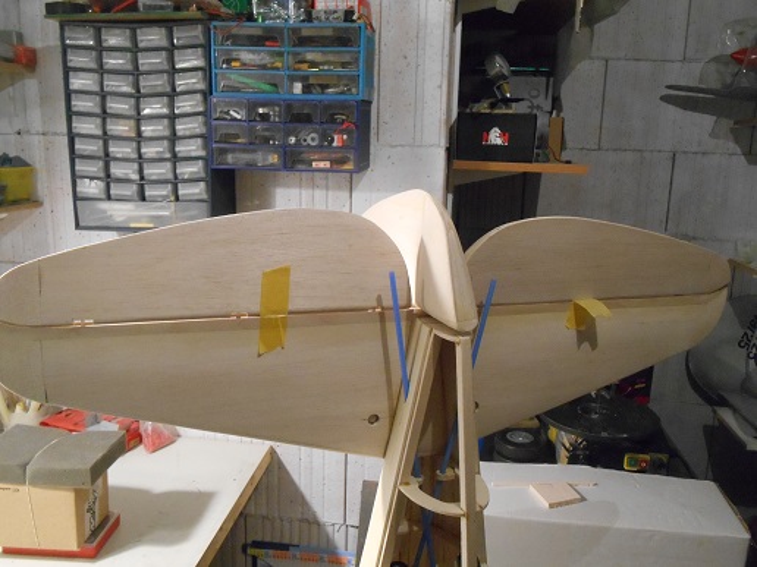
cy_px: 284
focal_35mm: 31
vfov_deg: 45.4
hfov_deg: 58.4
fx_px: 678
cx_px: 378
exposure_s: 1/20
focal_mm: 5.5
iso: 800
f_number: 3.6
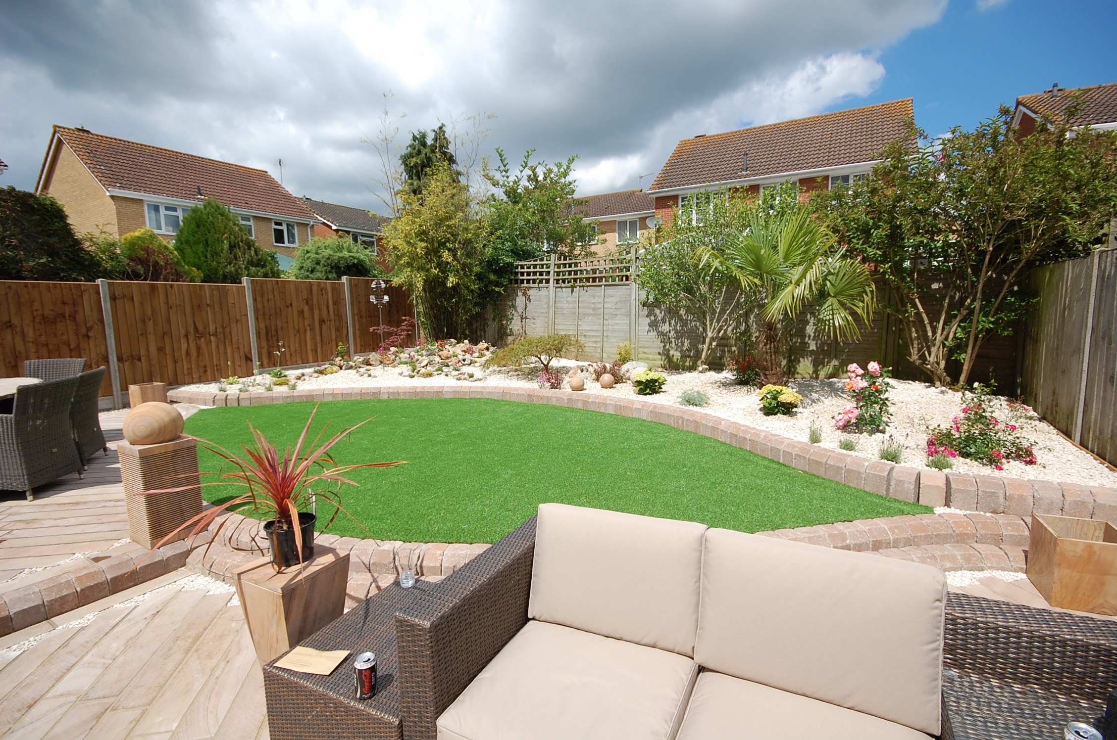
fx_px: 511
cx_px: 558
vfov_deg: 71.9
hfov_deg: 95.1
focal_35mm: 16
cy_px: 370
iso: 200
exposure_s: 1/320
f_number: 9
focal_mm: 11
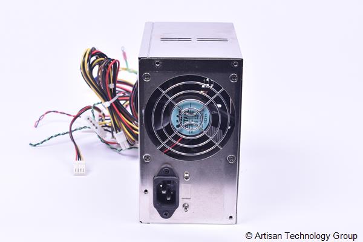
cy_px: 121
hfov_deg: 29.9
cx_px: 182
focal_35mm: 68
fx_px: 681
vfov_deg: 20.2
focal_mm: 45
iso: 200
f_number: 10
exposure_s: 1/200
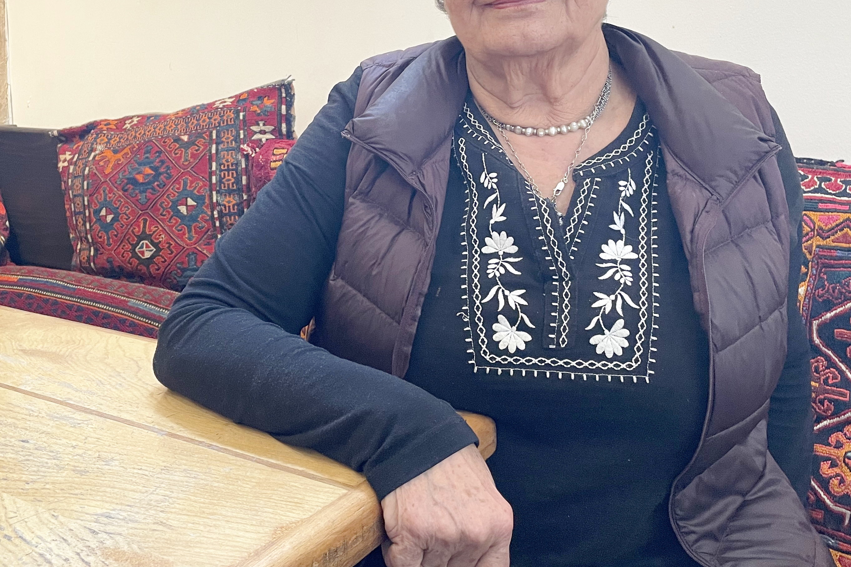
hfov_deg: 48.4
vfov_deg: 32.8
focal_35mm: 40
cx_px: 375
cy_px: 153
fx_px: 945
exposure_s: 1/60
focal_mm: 4.2
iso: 250
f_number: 1.6
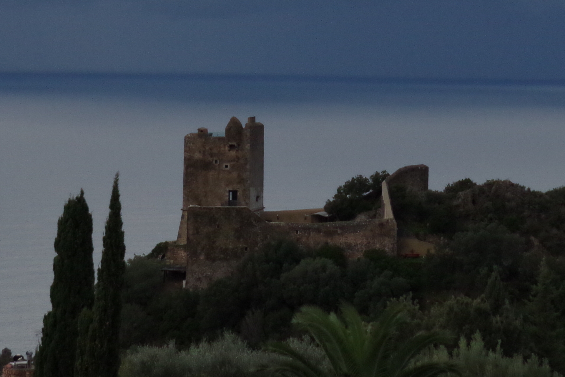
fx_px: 1177
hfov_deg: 27.0
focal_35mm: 75
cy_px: 188
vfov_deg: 18.2
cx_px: 282
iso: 1600
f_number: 4
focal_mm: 50
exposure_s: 1/5000
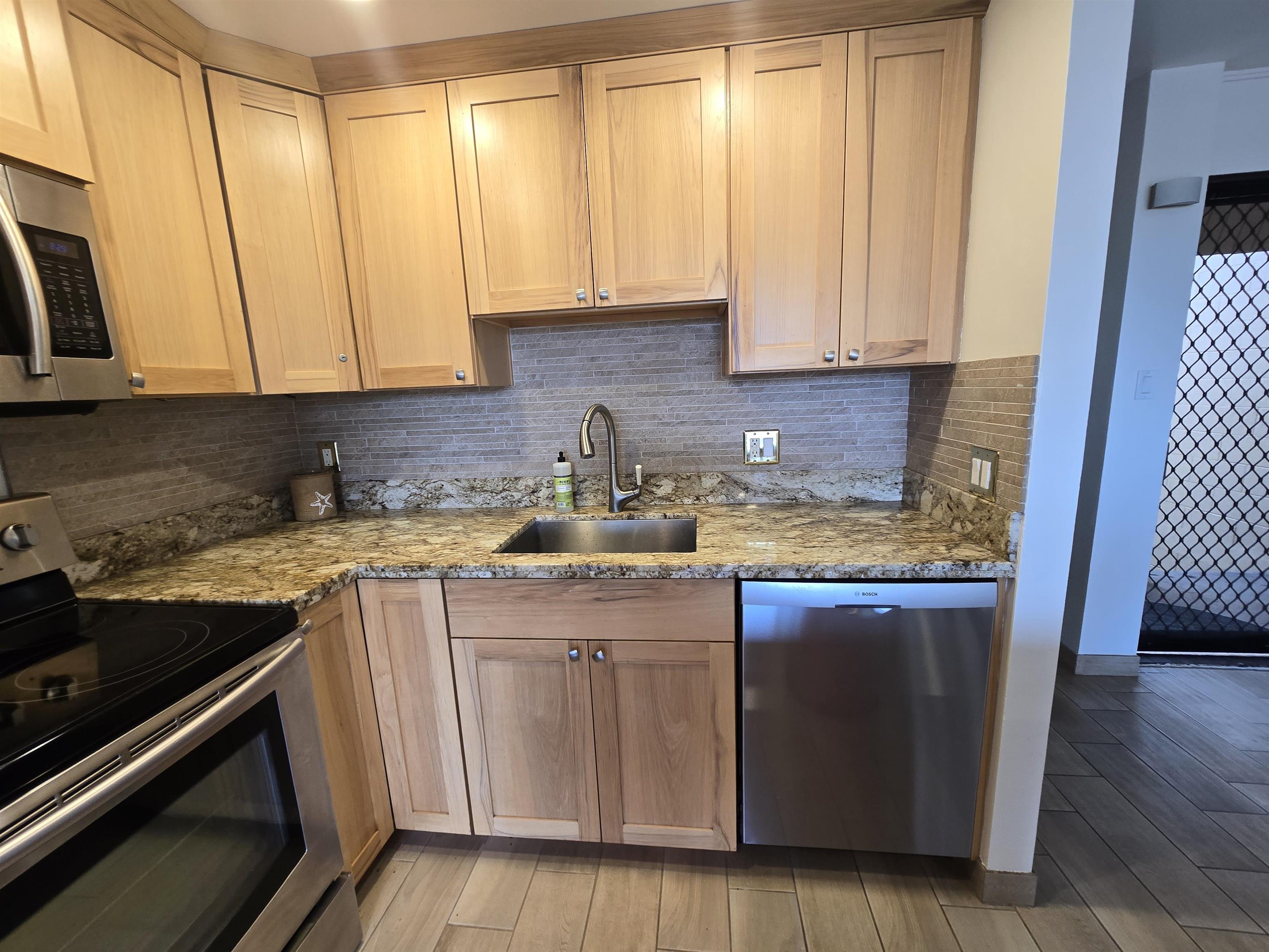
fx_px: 477
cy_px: 476
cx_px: 634
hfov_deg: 106.2
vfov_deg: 89.9
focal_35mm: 13
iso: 125
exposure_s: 1/60
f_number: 2.2
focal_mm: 2.2
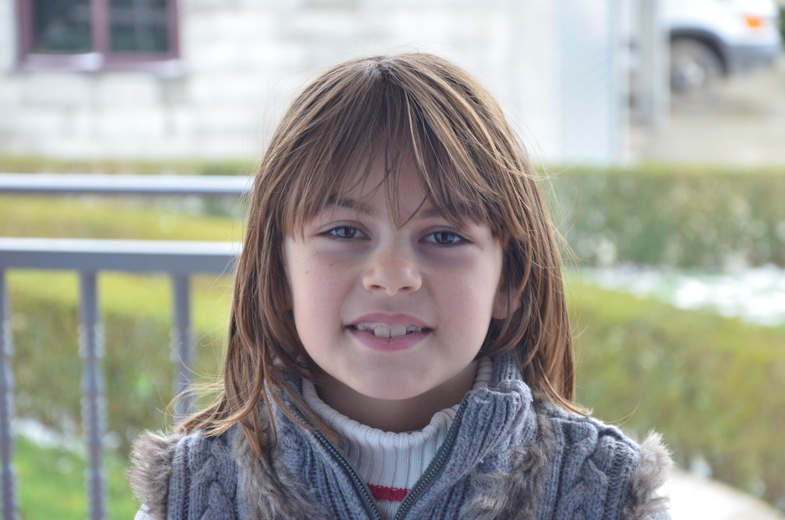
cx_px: 392
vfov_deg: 11.4
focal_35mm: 120
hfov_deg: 17.1
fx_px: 2611
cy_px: 260
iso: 1600
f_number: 5.3
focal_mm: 80
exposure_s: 1/500
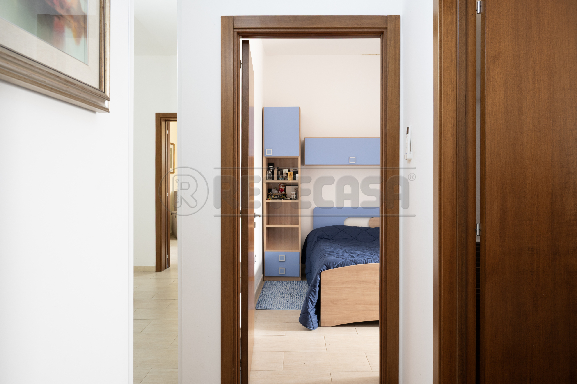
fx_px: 384
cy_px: 192
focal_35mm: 24
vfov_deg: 53.1
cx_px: 288
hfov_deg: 73.8
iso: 500
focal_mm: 24
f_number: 8
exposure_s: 1/2.5
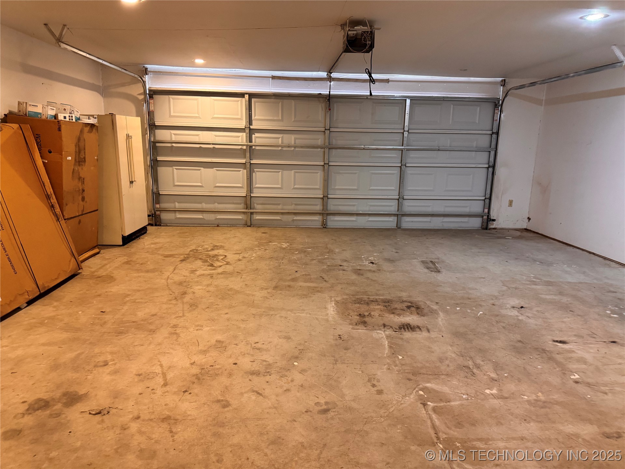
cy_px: 234
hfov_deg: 71.6
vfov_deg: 56.8
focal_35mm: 24
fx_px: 433
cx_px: 312
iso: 500
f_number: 1.78
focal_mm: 6.76
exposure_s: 1/60
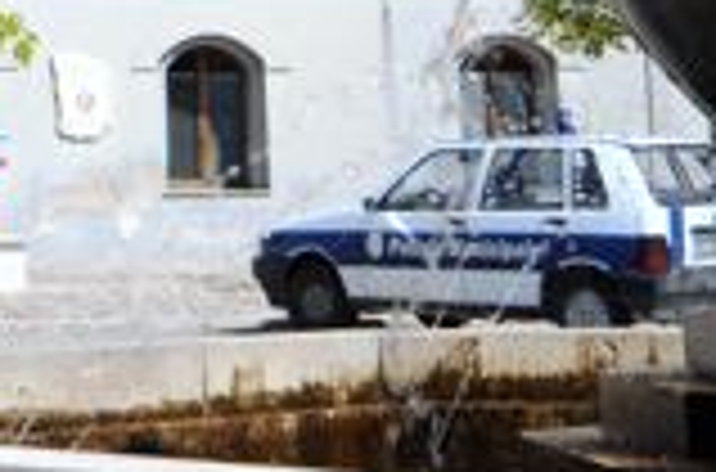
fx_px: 2994
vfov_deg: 8.6
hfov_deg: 13.3
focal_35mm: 151
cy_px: -438
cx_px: -126
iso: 200
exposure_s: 1/250
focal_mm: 20
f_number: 8
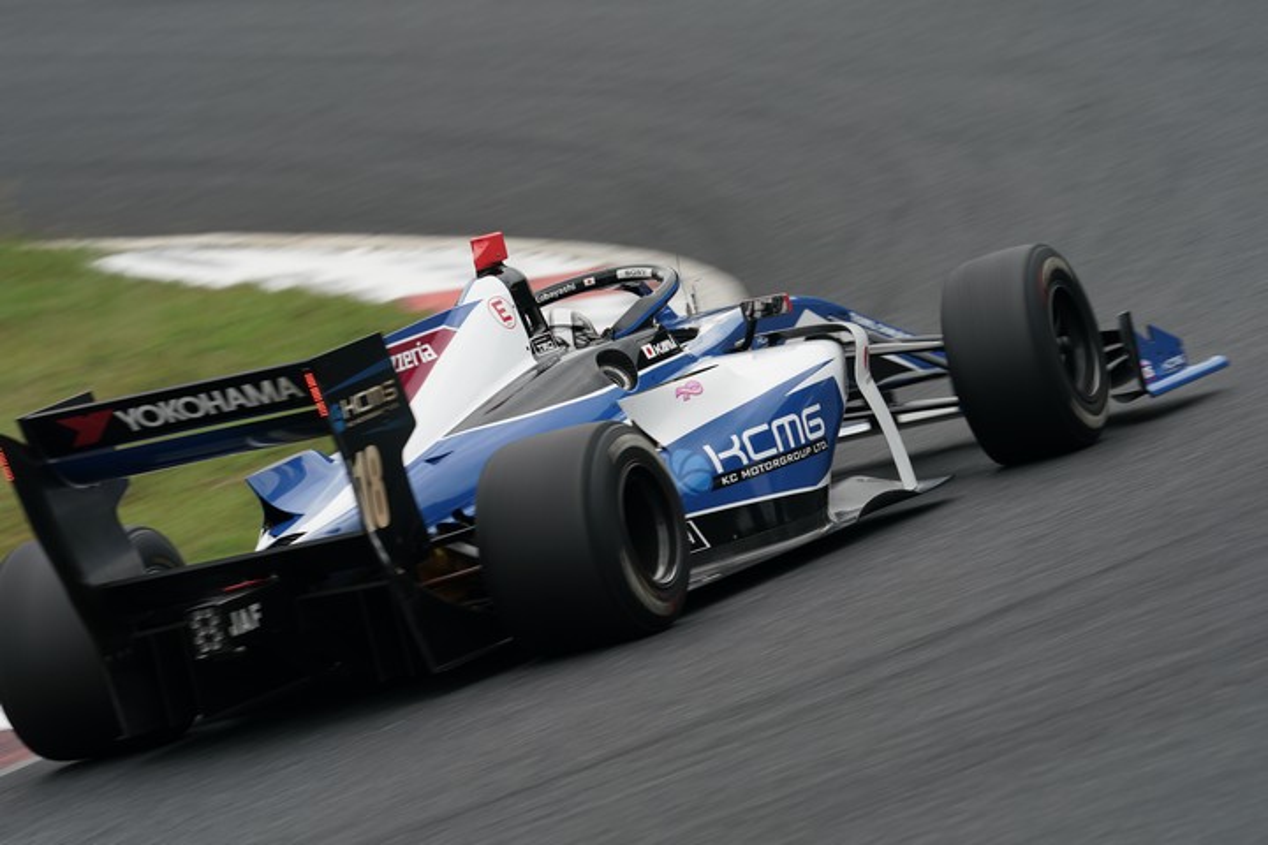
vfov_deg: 2.9
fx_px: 16447
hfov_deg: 4.4
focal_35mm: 467
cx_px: 634
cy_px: 422
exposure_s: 1/125
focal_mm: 467
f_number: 11
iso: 200
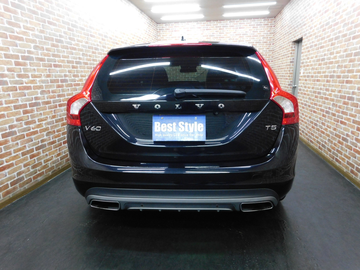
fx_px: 239
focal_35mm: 23
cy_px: 135
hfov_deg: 73.9
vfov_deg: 58.9
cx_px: 180
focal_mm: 4
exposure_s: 1/20
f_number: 3
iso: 400
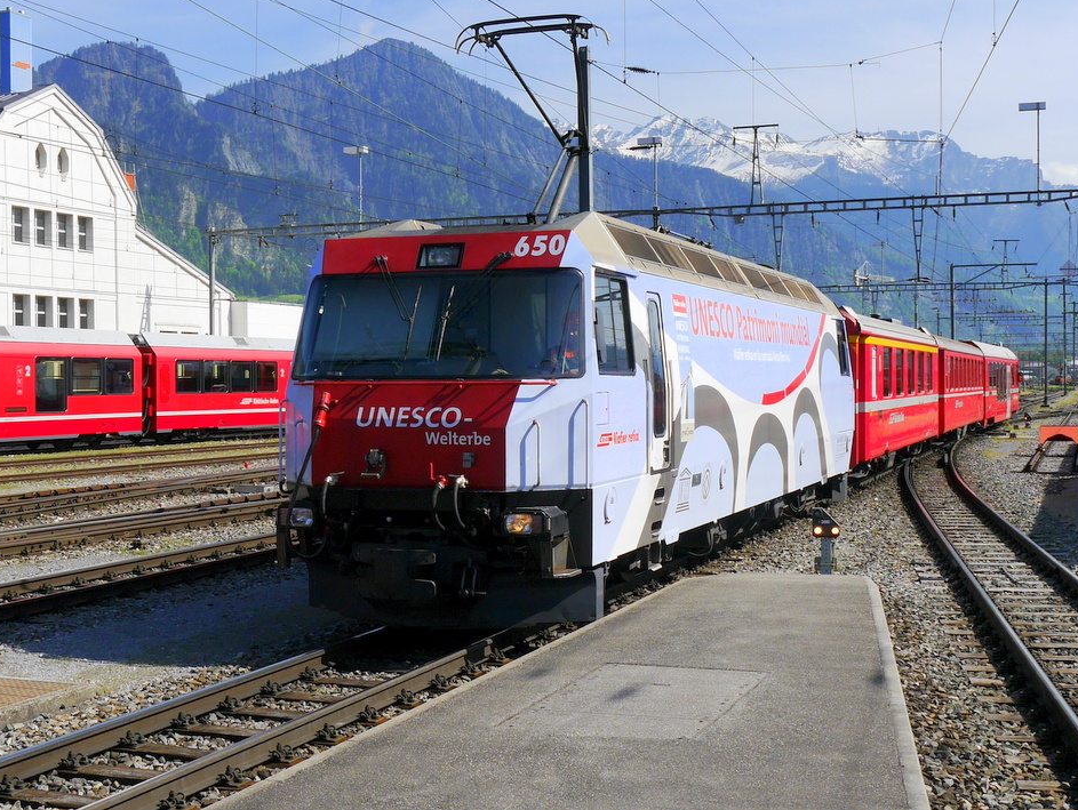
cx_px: 577
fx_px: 1091
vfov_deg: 40.6
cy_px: 340
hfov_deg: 52.5
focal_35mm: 35
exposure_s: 1/500
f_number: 8
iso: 160
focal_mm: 15
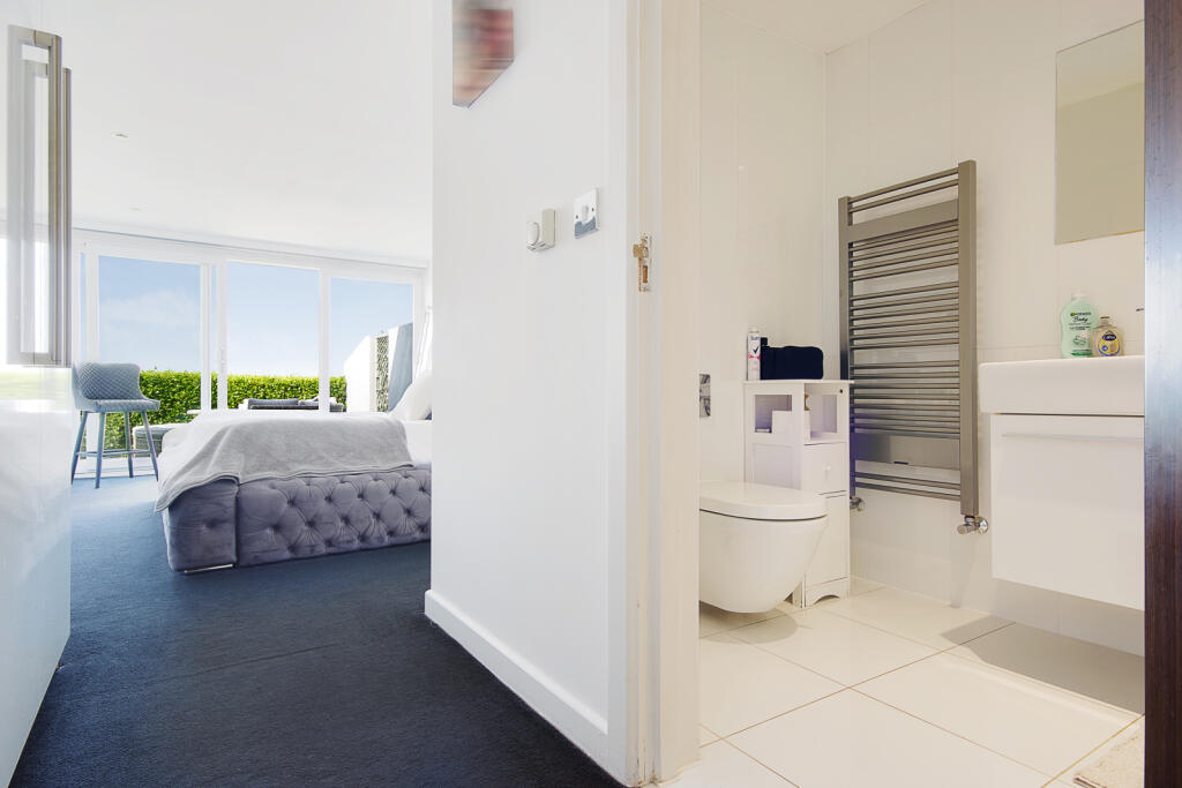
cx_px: 591
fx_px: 624
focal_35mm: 19
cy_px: 394
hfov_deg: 86.9
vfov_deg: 64.6
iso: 100
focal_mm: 13
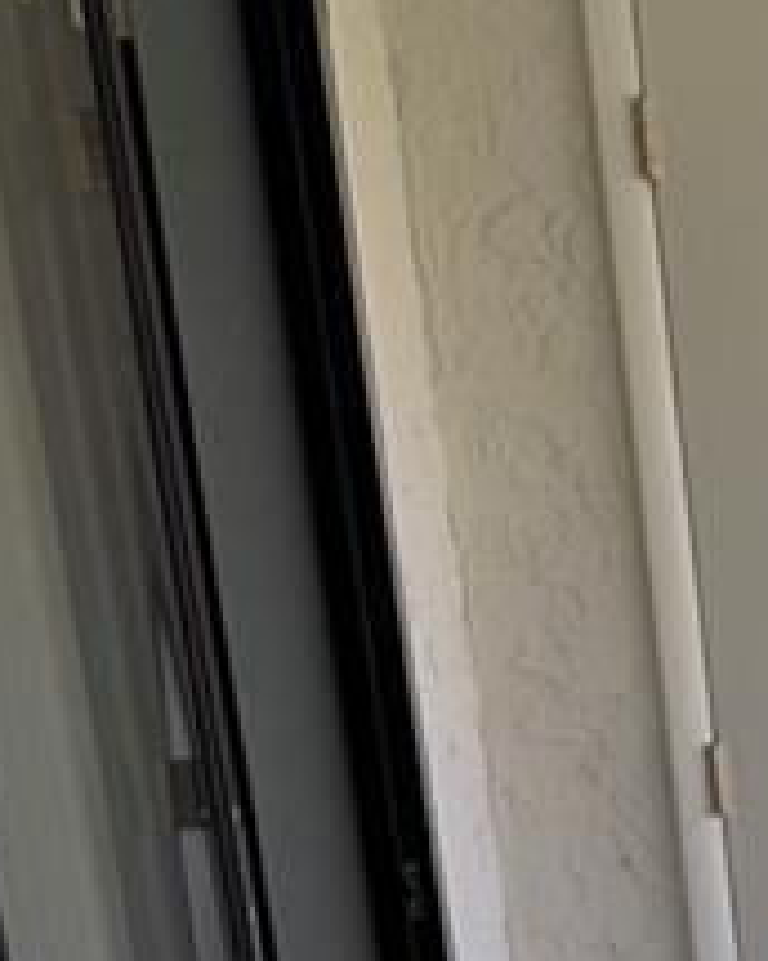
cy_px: 2445
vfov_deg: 11.6
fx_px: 3722
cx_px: 1554
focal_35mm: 131
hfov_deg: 10.7
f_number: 1.78
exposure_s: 1/178
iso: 64
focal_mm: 6.76
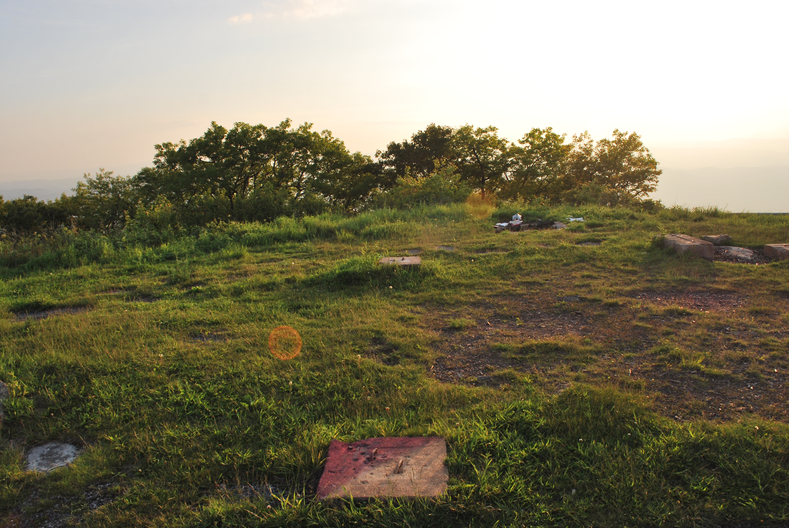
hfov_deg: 67.3
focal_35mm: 27
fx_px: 592
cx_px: 394
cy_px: 264
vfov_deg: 48.0
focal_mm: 18
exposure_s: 1/320
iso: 200
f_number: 9
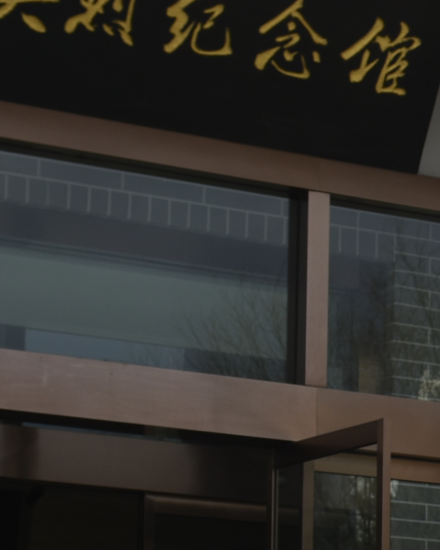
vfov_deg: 10.1
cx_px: 952
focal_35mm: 187
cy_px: 744
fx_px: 3044
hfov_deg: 7.8
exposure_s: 1/125
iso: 100
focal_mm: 34
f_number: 5.6
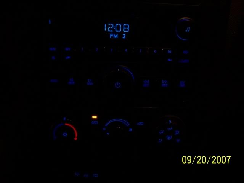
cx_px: 122
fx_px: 261
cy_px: 92
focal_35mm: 37
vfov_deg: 38.7
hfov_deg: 50.1
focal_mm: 7.8
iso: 400
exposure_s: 1/15
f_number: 2.8
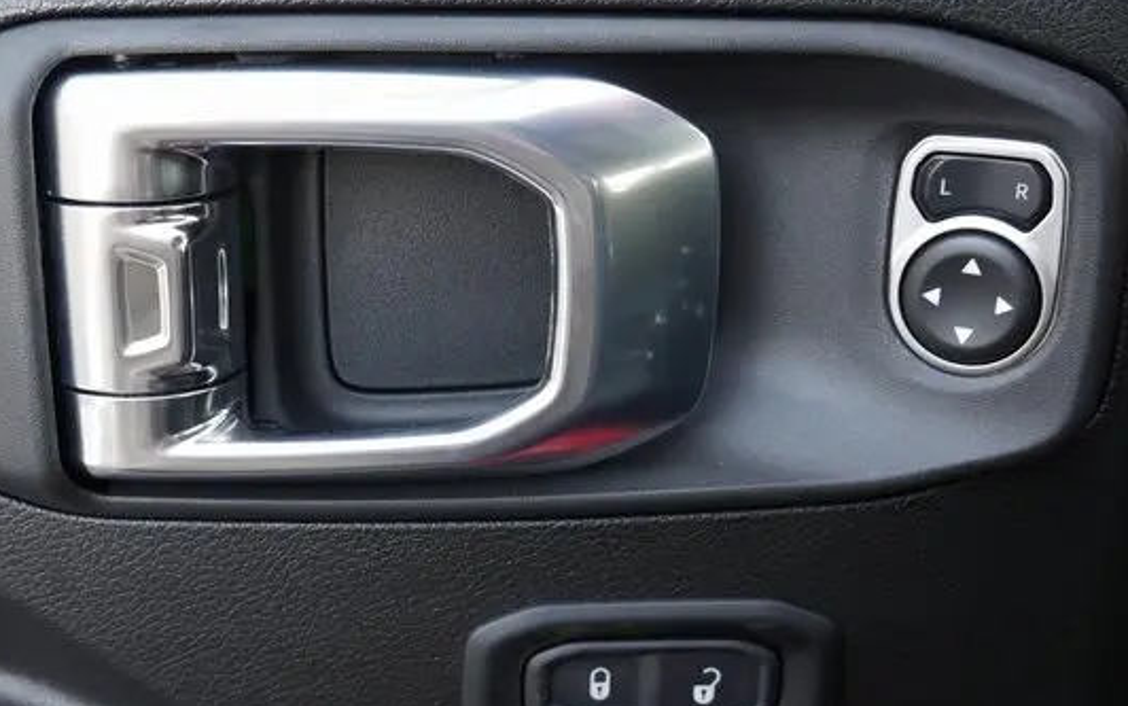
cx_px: 486
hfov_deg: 39.5
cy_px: 378
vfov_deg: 25.4
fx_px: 1568
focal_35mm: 51
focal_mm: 20
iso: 500
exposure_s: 1/60
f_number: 5
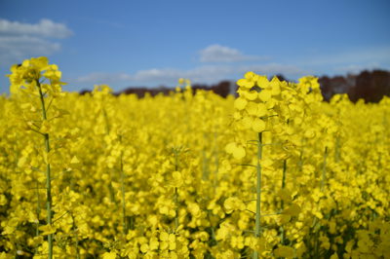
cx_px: 195
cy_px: 130
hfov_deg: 67.4
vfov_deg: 47.9
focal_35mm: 27
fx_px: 292
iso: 100
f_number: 3.5
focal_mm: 18
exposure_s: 1/2000
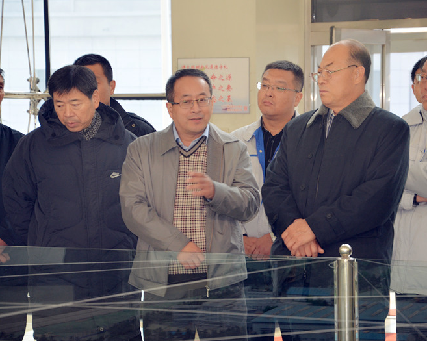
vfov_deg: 10.0
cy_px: 171
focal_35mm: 154
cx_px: 247
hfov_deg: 12.5
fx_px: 1945
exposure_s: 1/60
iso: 400
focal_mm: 90
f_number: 5.6
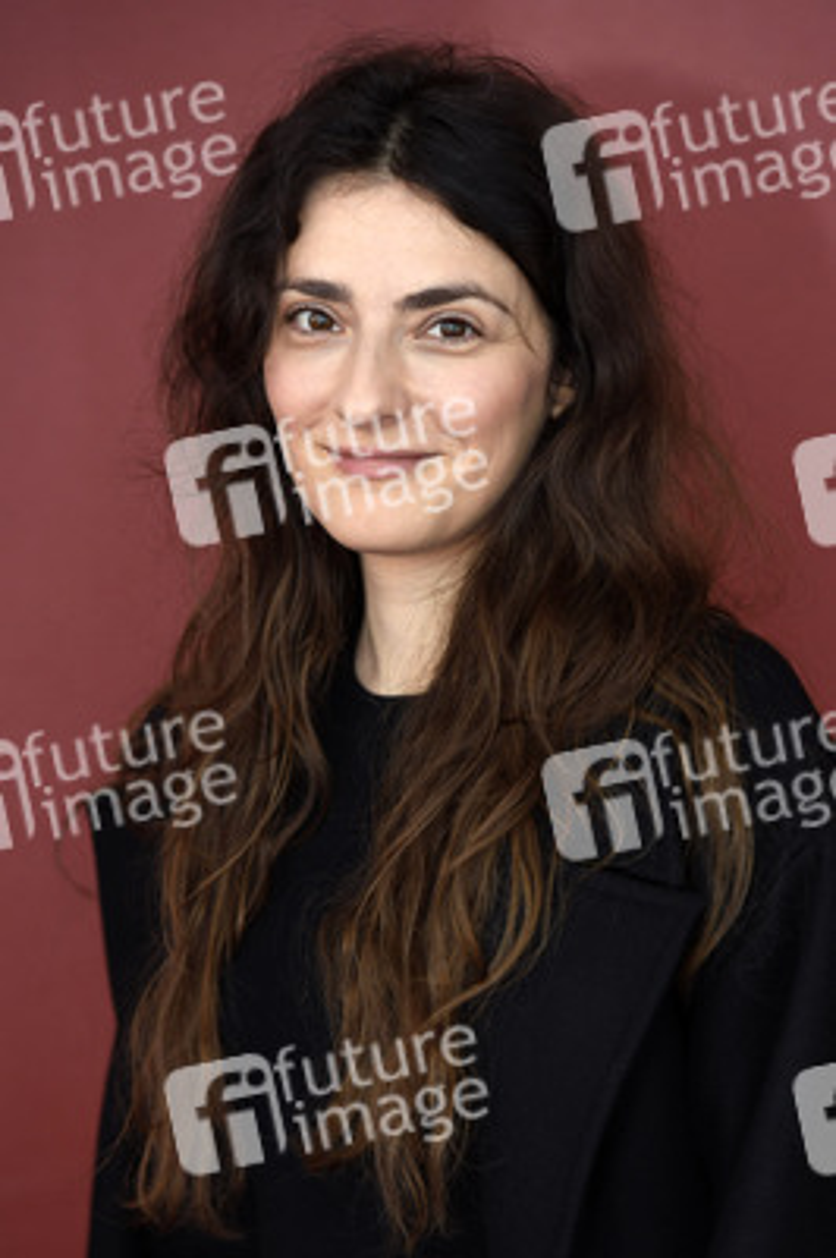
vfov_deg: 14.2
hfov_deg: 9.4
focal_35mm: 145
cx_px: 418
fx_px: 5059
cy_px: 629
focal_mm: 145
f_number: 4
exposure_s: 1/250
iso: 800
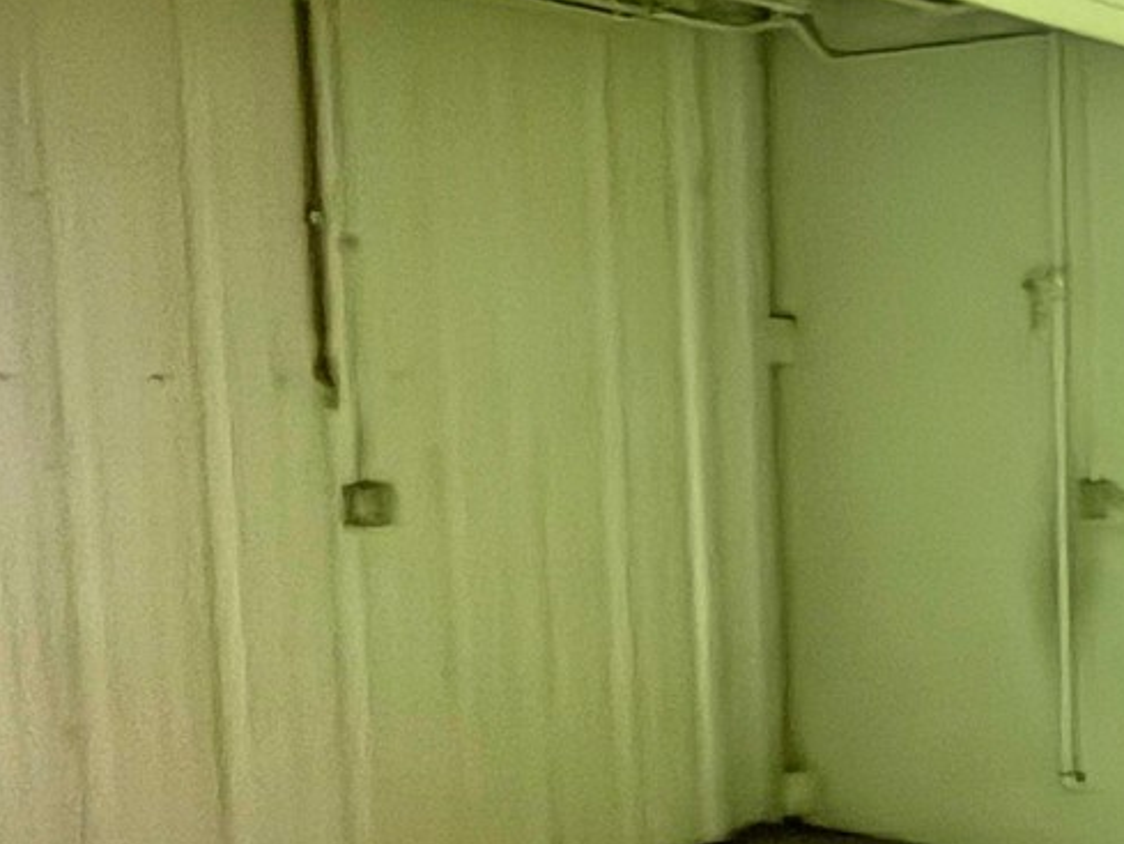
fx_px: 1786
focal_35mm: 55
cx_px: 1393
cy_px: 531
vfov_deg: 26.5
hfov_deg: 29.4
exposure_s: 1/6
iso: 1250
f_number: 2.2
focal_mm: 2.22
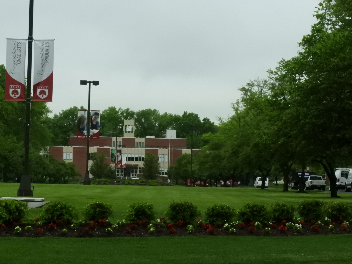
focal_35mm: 125
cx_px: 176
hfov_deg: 15.8
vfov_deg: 11.9
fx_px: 1271
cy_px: 132
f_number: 8
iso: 1600
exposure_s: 1/1600
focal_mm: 22.4
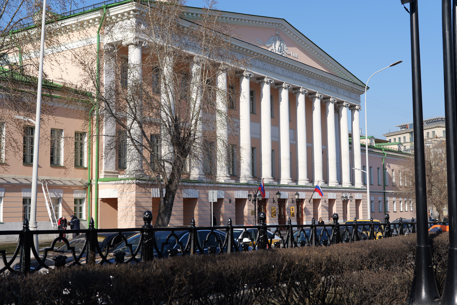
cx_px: 228
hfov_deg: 39.6
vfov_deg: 27.0
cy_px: 152
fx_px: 635
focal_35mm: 50
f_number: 5
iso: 100
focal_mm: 50
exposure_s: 1/640
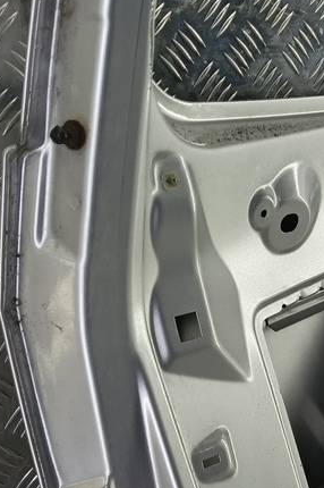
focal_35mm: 57
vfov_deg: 34.1
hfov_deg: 22.3
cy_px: 385
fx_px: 771
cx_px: 365
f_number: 1.6
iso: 86
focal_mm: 4.11
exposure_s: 1/50
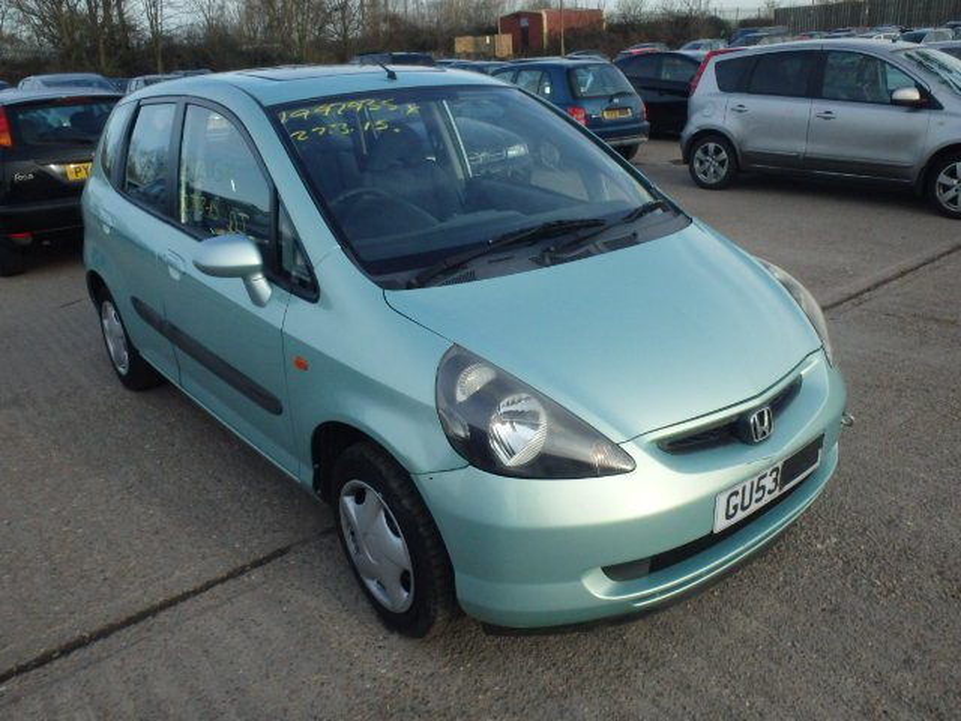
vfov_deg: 49.7
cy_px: 360
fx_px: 777
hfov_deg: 63.4
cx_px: 480
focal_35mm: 28
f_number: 11
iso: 400
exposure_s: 1/160
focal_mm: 5
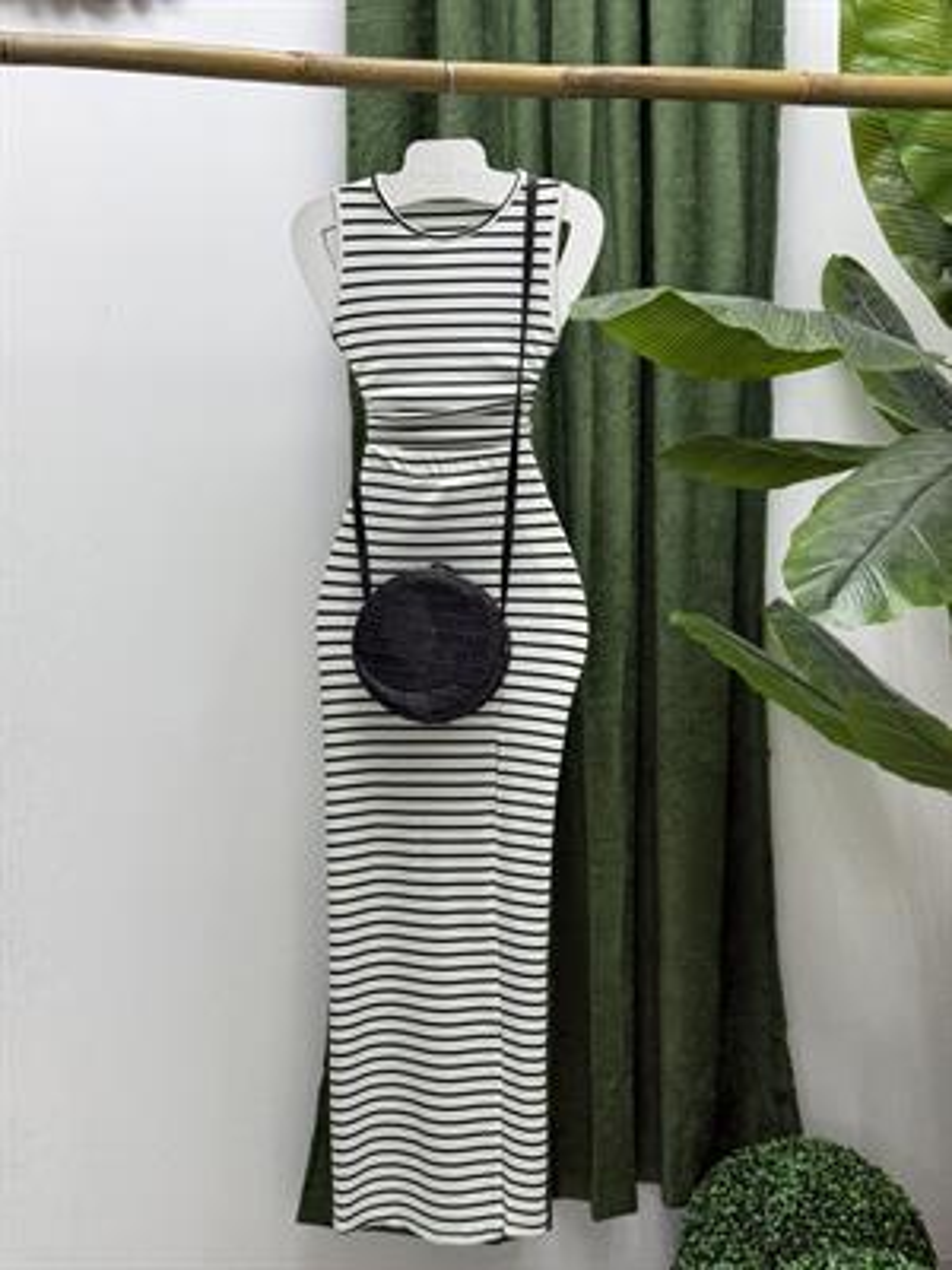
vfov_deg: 39.7
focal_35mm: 48
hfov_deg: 30.3
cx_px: 476
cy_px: 635
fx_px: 1760
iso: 50
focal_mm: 6.76
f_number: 1.78
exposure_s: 1/100
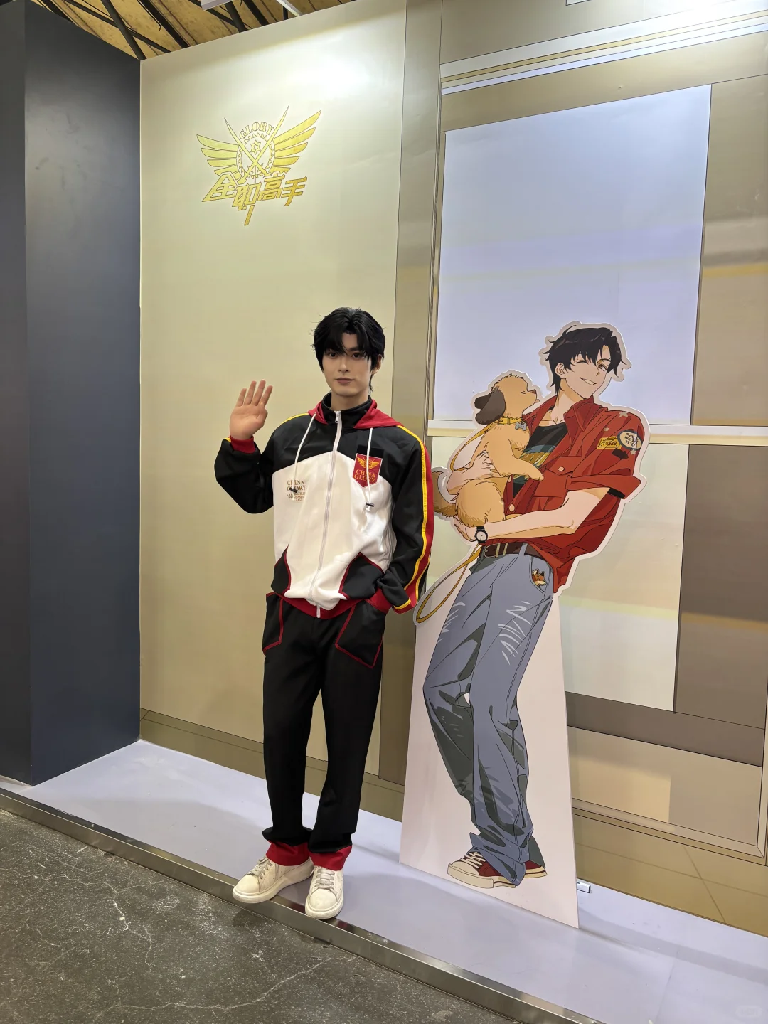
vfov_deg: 67.3
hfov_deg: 53.1
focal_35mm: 26
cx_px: 384
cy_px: 512
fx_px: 769
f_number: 1.6
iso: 64
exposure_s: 1/60
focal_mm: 5.96
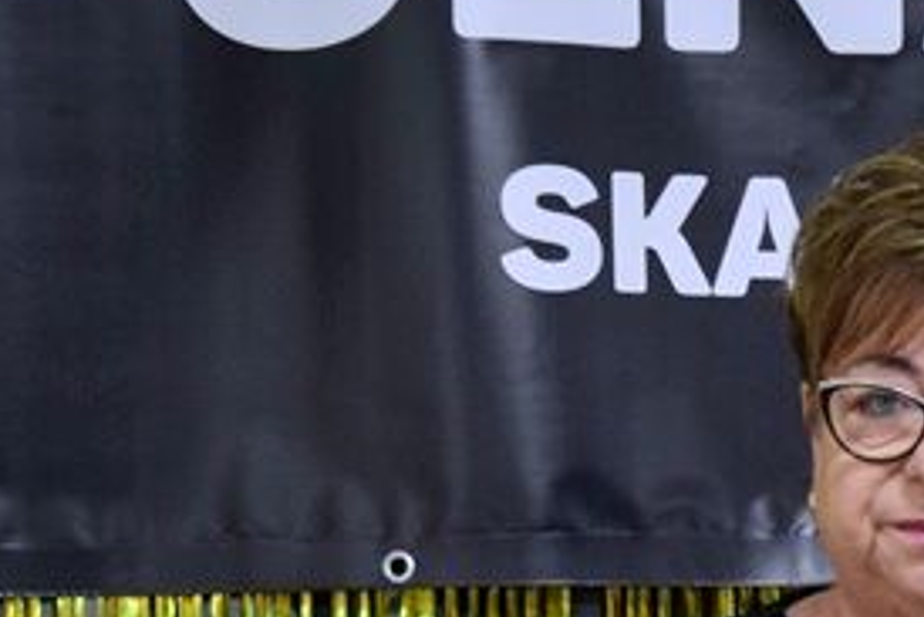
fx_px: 4802
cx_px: 1025
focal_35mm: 187
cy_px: 583
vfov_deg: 7.3
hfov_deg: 10.8
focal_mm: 38
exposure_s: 1/100
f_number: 4.5
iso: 1600
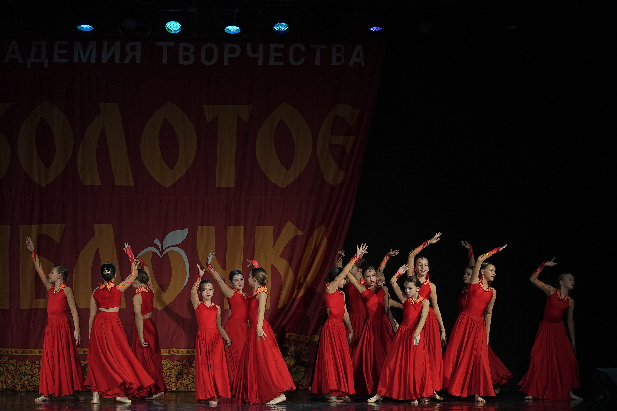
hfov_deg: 20.4
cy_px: 206
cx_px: 308
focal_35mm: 100
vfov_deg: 13.7
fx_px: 1714
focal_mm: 100
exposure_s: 1/400
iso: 2000
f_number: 4
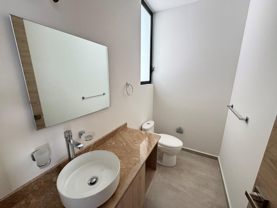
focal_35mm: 14
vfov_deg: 85.7
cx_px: 138
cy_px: 104
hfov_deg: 102.1
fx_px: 112
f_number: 2.2
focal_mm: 2.22
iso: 160
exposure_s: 1/99
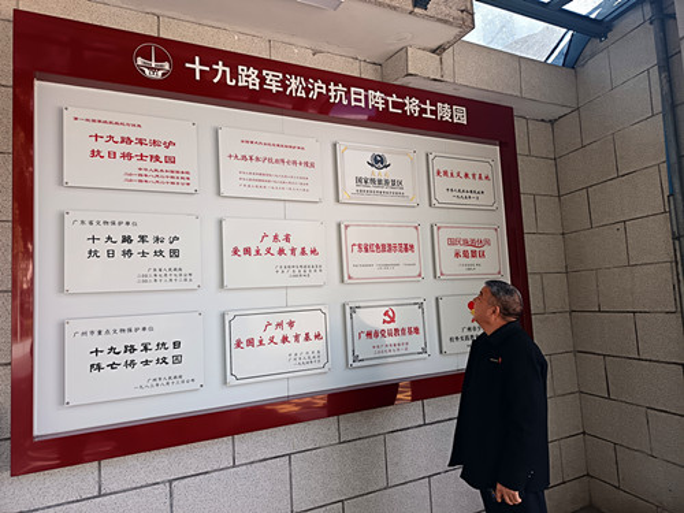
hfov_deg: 71.6
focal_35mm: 24
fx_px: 474
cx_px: 342
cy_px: 256
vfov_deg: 56.8
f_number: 1.75
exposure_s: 1/100
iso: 224
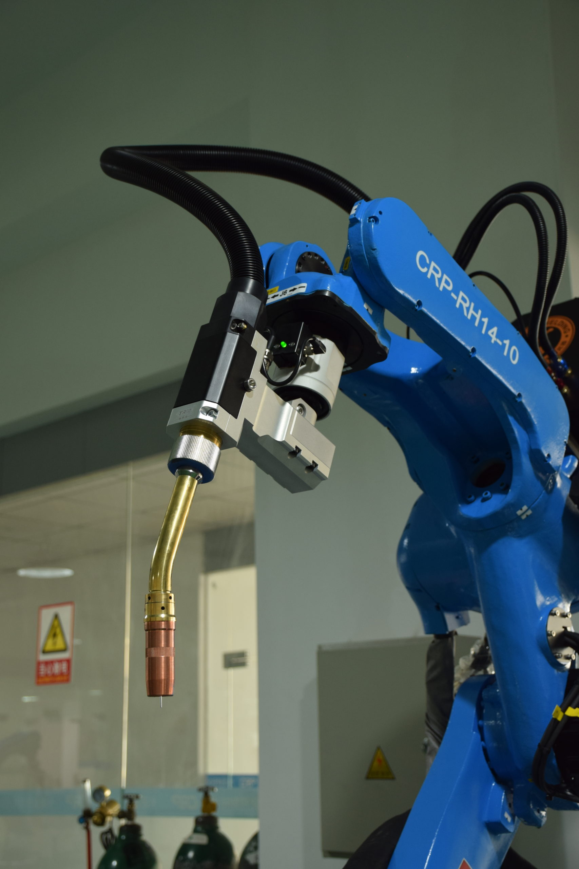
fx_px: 1158
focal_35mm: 48
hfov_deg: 28.1
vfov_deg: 41.1
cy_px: 434
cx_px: 290
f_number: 5.6
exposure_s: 1/15
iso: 400
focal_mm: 32
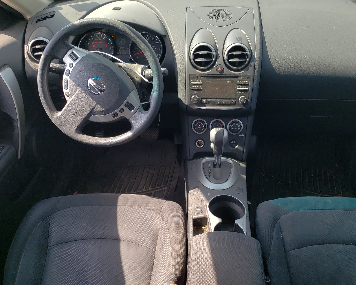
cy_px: 165
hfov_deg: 54.2
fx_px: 348
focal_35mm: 33
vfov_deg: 44.4
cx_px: 186
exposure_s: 1/526
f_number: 1.5
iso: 50
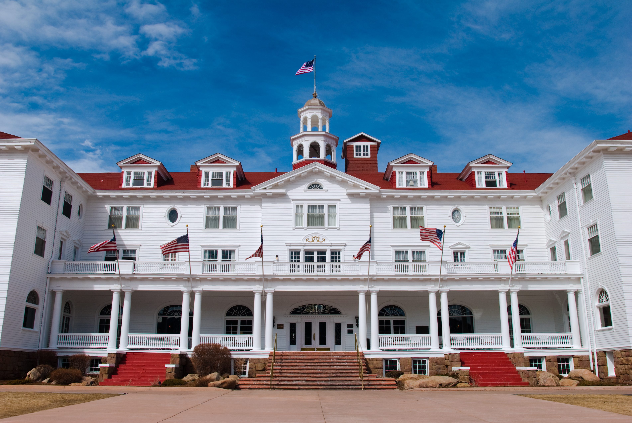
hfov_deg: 61.9
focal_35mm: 30
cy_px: 212
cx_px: 316
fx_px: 527
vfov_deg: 43.7
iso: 100
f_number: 9
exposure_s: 1/320
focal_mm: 20
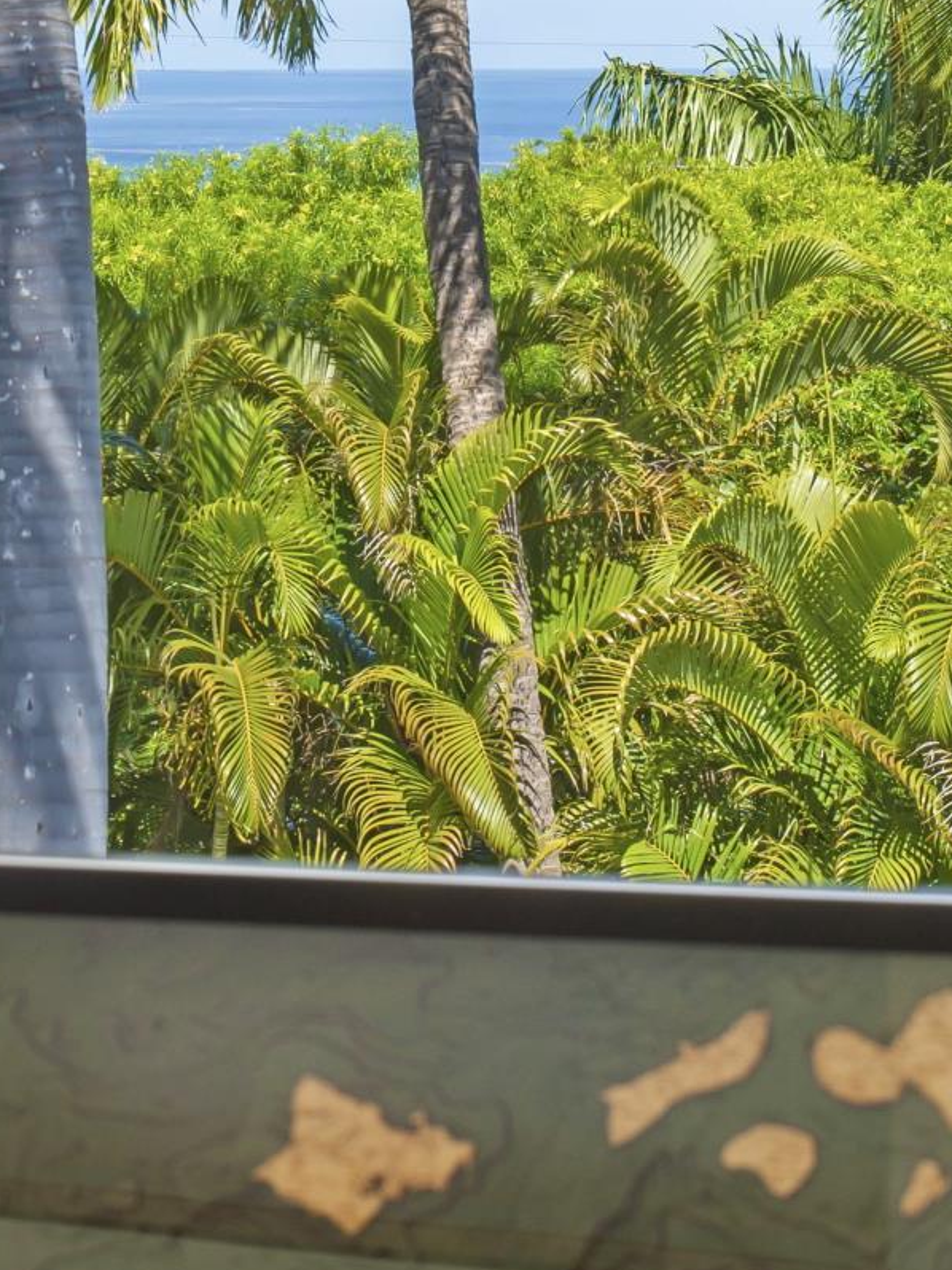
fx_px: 7191
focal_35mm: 196
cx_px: 611
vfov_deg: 10.0
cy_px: 56
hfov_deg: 7.6
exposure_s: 1/8
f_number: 8
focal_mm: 58
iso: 100
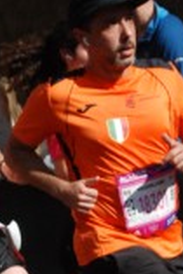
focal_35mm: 298
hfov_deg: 4.6
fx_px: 2267
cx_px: 226
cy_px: 202
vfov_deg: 6.9
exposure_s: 1/2000
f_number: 8
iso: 1000
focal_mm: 52
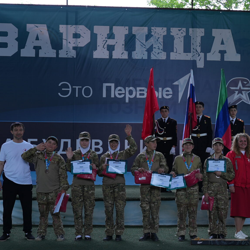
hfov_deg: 28.2
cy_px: 146
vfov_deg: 29.0
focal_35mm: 59
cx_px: 216
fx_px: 482
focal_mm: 31
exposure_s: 1/125
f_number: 3.2
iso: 80
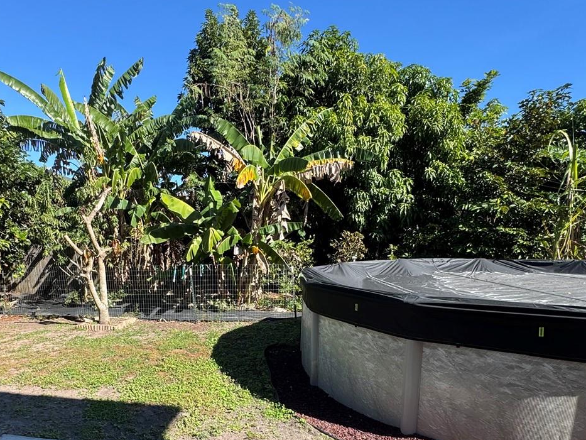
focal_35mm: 24
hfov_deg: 70.2
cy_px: 323
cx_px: 212
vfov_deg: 54.5
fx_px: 406
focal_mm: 2.22
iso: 40
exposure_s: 1/578
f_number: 2.2
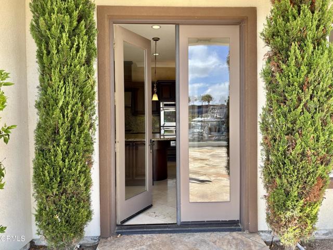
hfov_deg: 67.3
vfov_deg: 53.1
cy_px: 125
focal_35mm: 26
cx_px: 166
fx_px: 250
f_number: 1.6
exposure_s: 1/486
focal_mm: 5.96
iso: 50
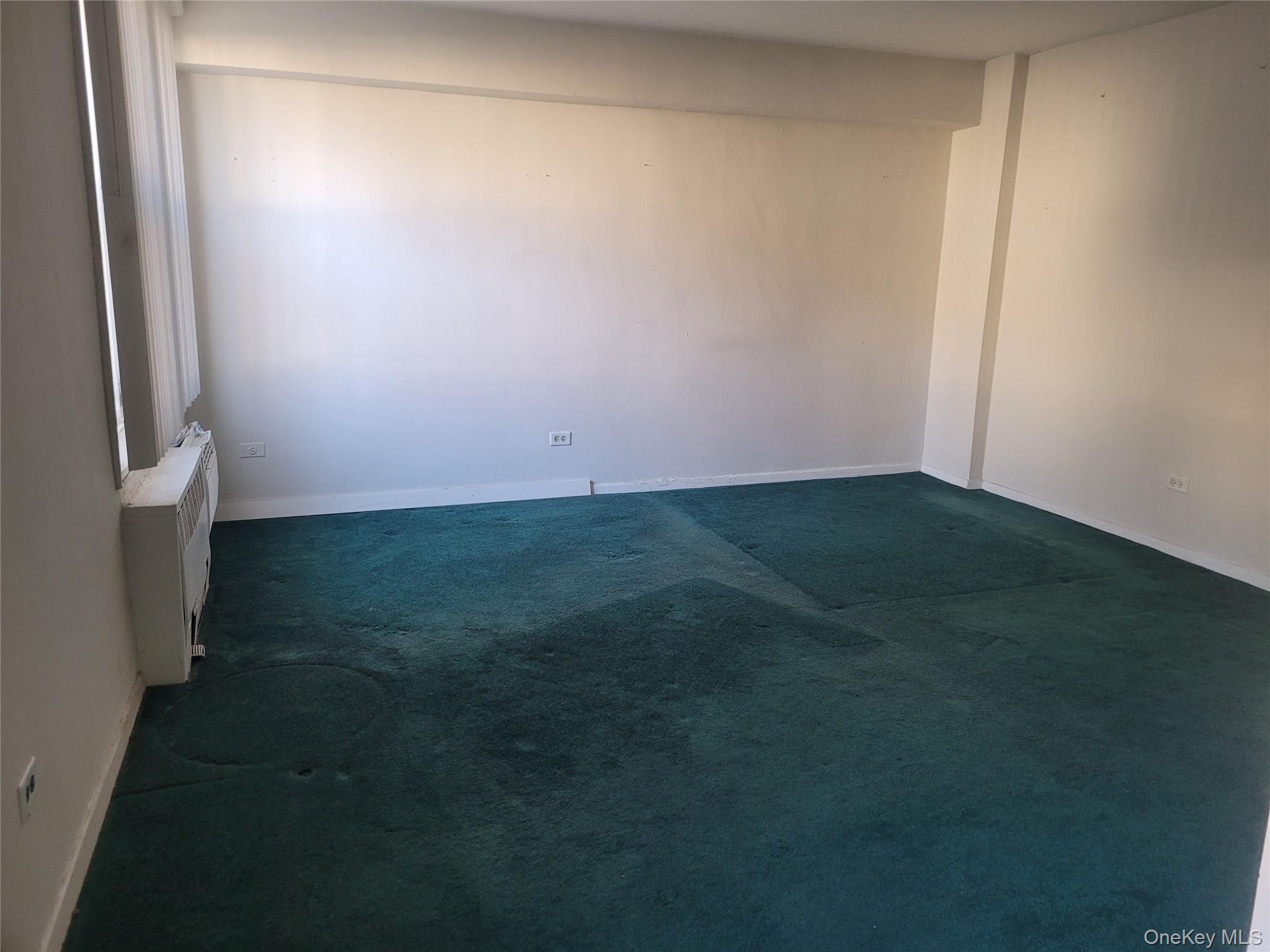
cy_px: 476
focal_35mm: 26
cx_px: 635
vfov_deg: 53.1
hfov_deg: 67.3
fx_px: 954
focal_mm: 5.4
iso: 200
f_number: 1.8
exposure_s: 1/40
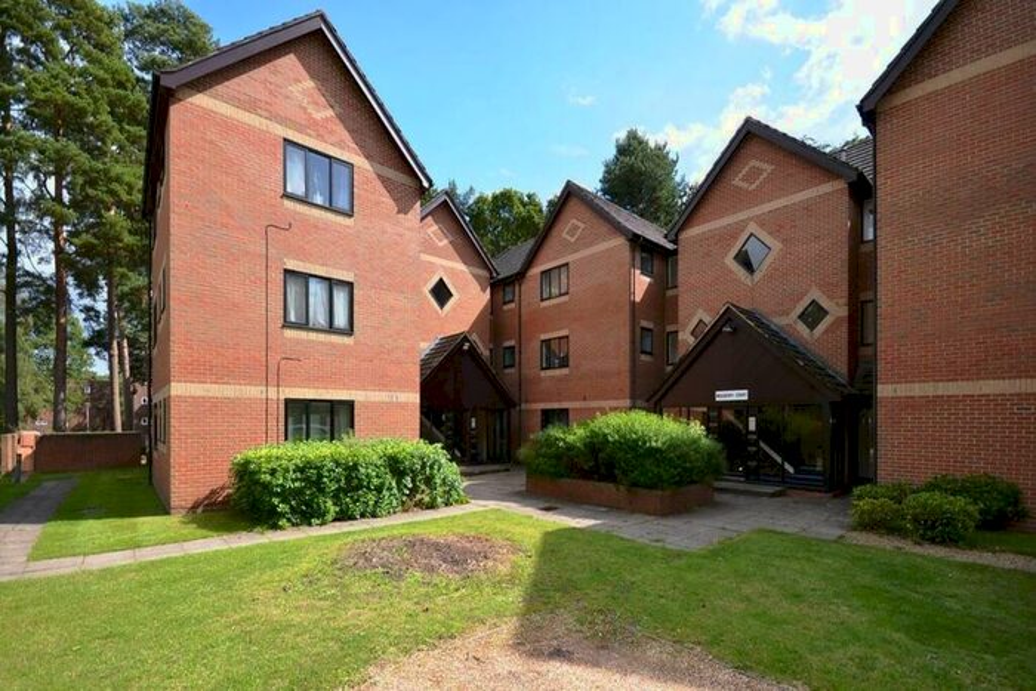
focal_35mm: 15
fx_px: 432
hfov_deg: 100.4
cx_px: 518
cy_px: 346
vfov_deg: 77.4
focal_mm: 10
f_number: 6.3
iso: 100
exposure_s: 1/250
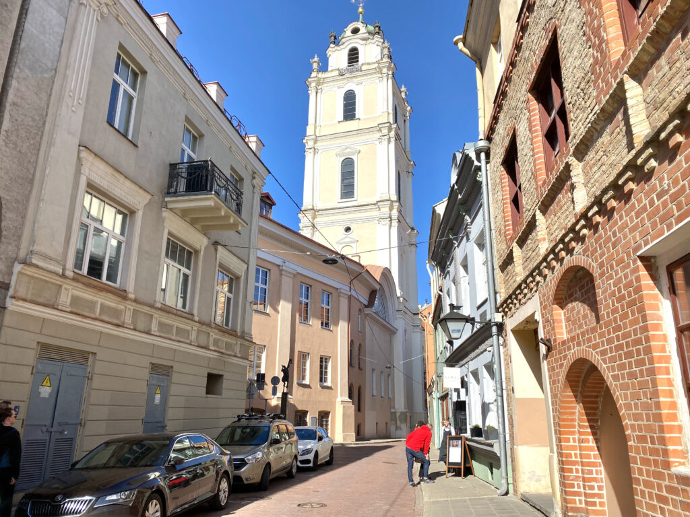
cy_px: 258
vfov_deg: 53.1
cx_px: 345
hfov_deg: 67.3
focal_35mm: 26
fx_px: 518
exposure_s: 1/3040
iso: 32
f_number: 1.8
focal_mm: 4.25
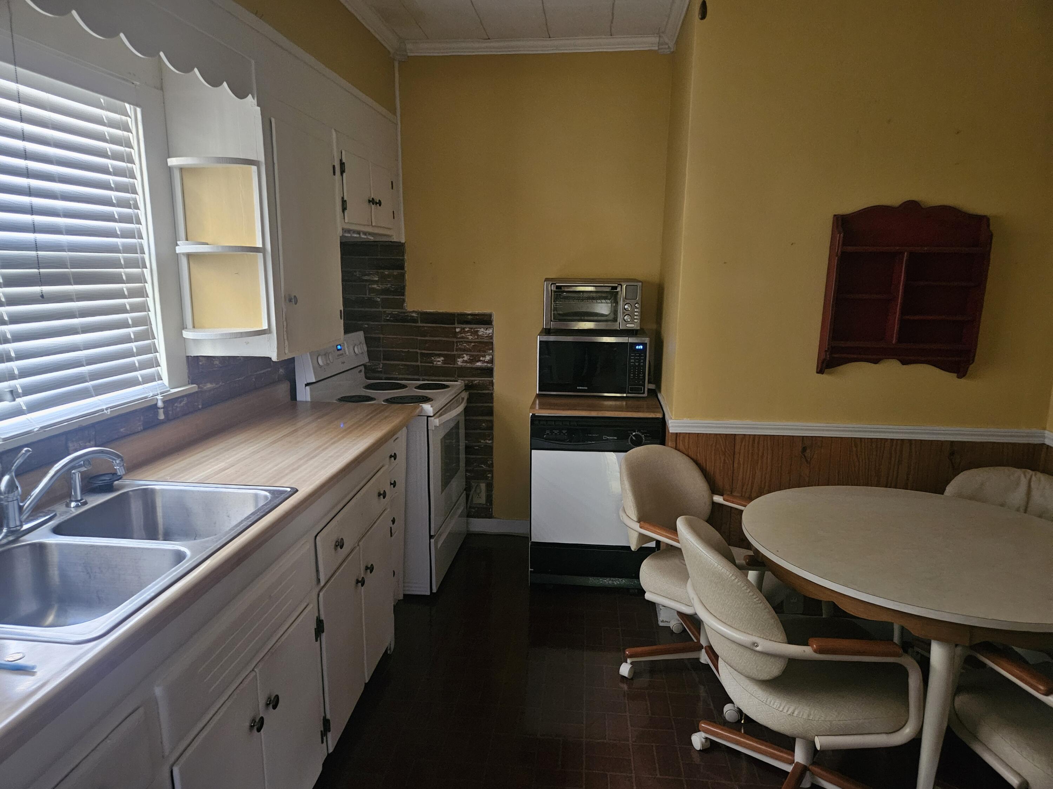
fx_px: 700
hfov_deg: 73.9
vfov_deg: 58.9
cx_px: 526
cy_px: 394
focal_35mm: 23
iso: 1000
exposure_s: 1/24
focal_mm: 5.4
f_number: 1.8
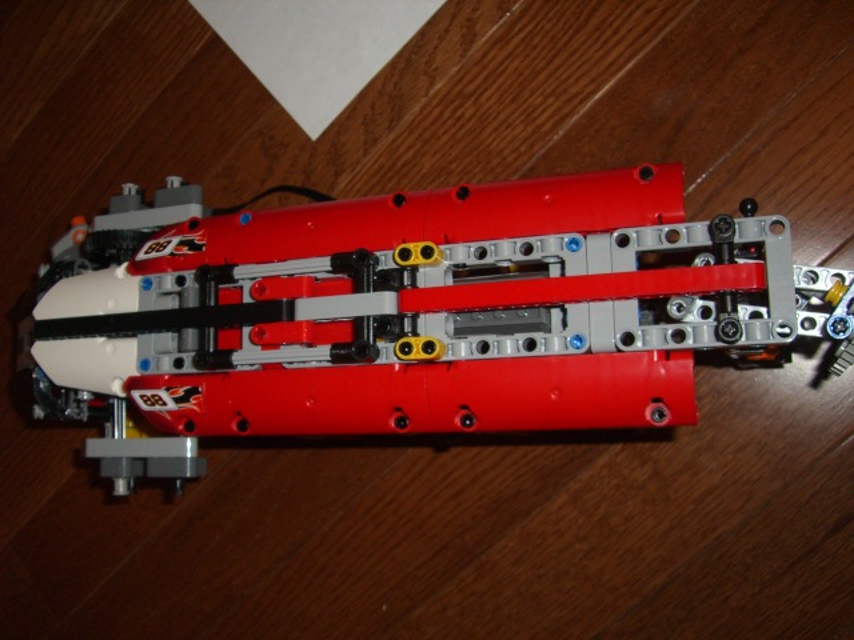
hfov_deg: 49.0
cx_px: 427
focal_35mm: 38
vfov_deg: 37.7
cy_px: 320
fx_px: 937
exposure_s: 1/60
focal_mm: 6.2
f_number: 2.7
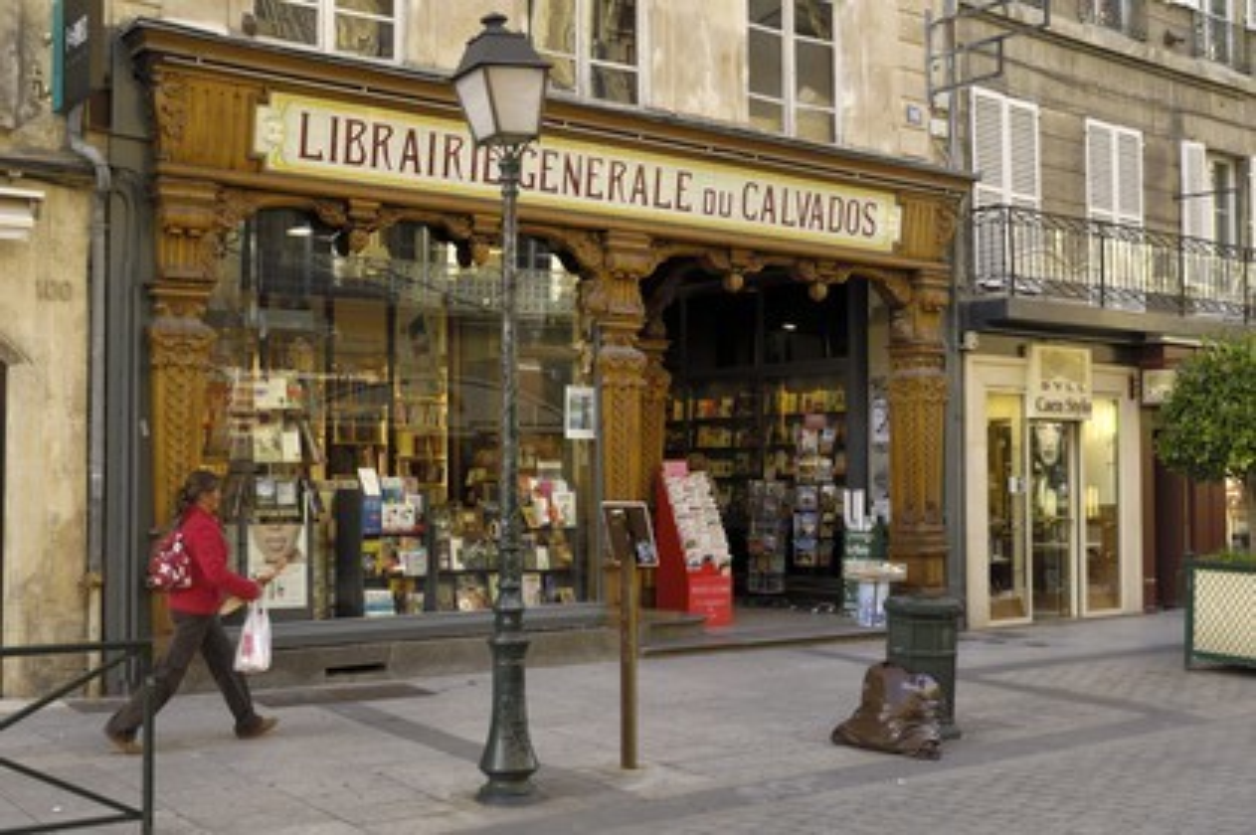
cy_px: 418
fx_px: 1464
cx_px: 628
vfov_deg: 31.8
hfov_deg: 46.4
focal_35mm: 42
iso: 100
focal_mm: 28
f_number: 3.3
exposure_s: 1/160
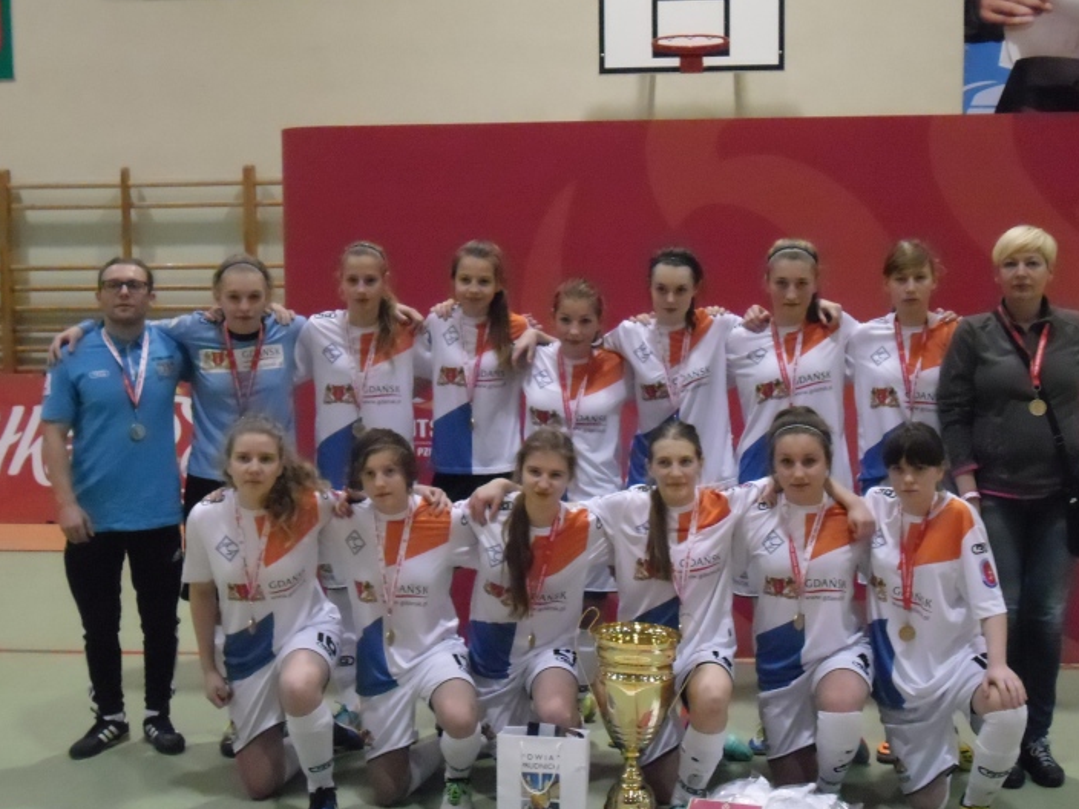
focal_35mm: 50
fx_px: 1559
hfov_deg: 38.2
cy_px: 420
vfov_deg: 29.1
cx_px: 578
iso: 800
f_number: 4.5
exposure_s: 1/22
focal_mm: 7.8
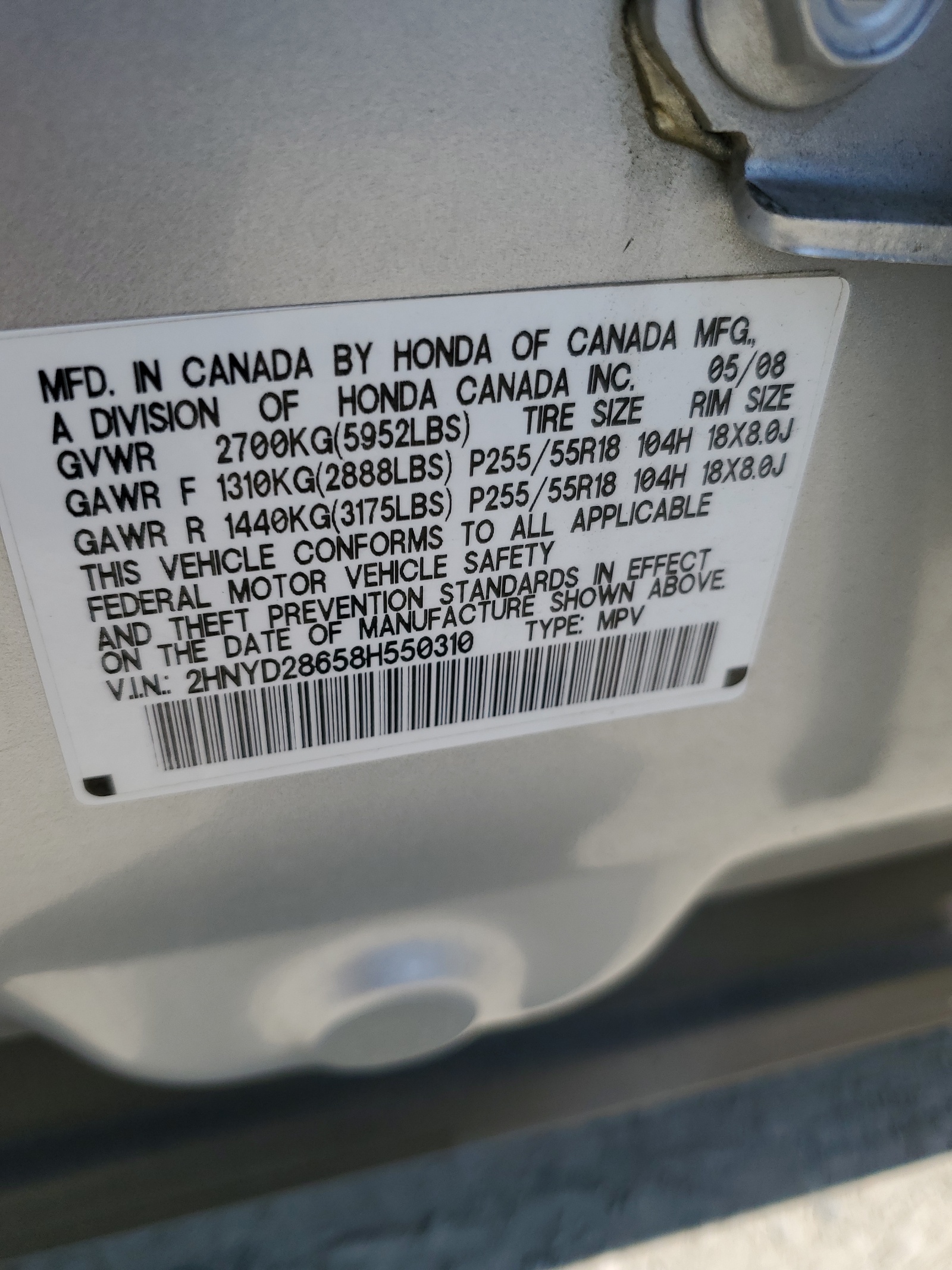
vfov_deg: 67.3
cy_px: 635
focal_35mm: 26
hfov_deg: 53.1
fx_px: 953
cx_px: 476
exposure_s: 1/2000
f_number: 1.5
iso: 50
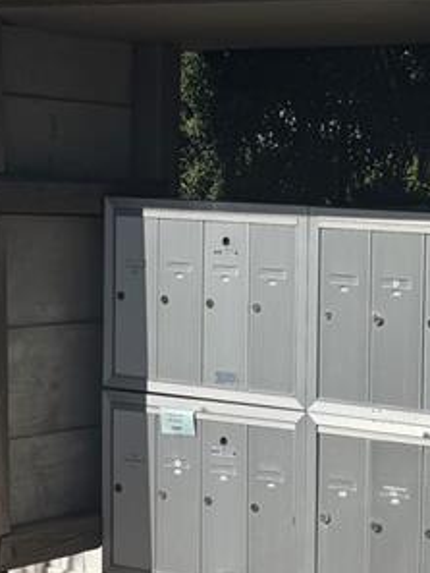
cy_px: 316
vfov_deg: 20.2
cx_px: 391
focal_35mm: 97
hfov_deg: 15.1
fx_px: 1605
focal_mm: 6.76
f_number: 1.78
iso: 80
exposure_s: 1/10417
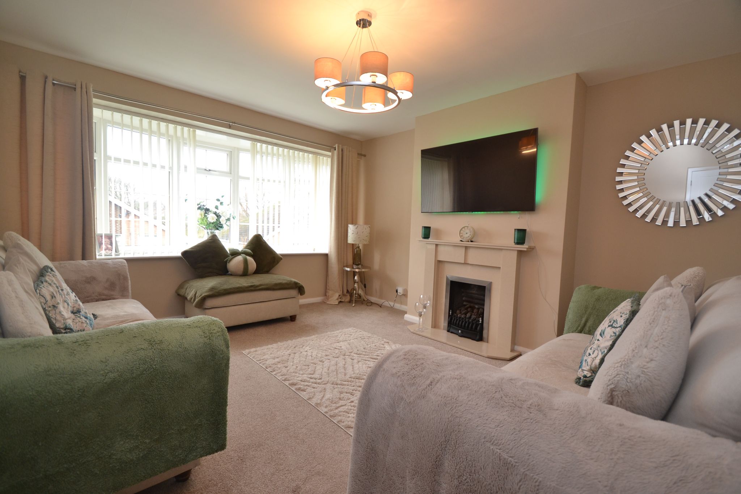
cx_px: 370
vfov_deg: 77.3
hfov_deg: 100.4
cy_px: 247
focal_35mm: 15
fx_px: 309
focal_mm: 10
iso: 400
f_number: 4.5
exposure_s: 1/80
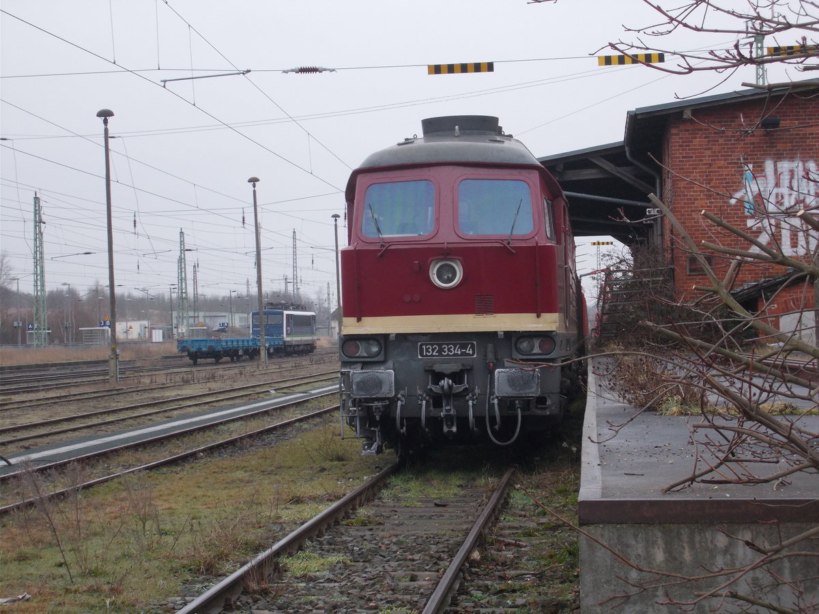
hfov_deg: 22.8
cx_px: 410
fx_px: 2035
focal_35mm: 86
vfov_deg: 17.2
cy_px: 307
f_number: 6.3
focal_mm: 15.4
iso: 200
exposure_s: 1/50
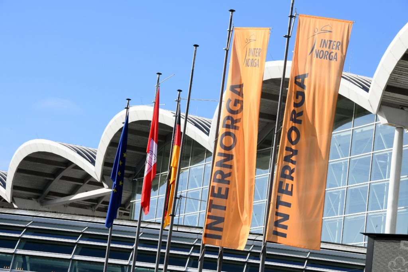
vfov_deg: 9.2
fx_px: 1700
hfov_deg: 13.7
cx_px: 204
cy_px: 136
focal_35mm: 150
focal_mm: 150
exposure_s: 1/200
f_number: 14
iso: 250
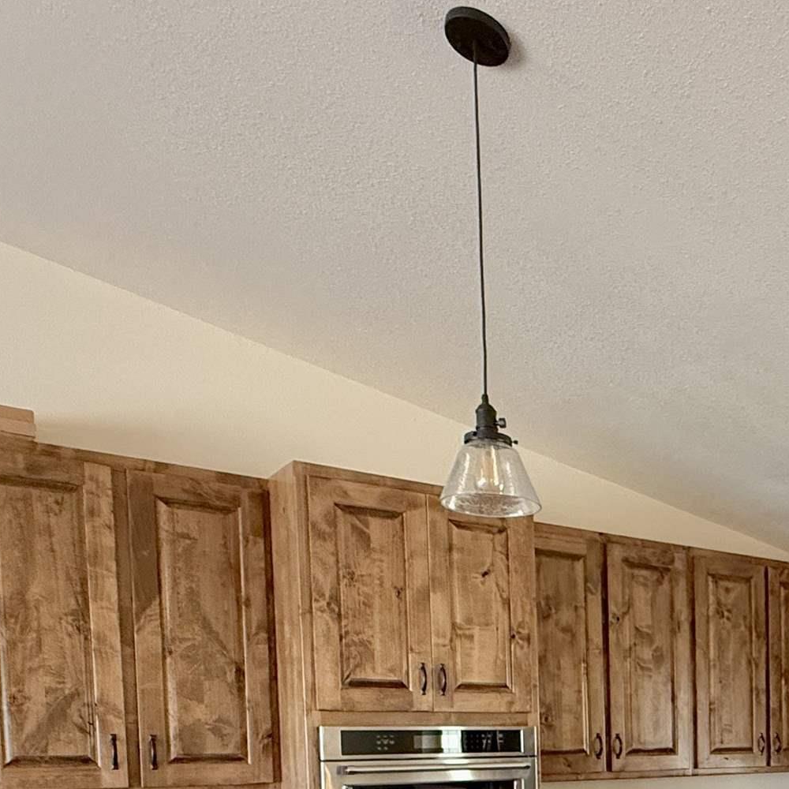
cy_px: 802
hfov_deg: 38.1
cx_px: 821
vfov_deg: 38.5
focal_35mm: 38
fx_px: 980
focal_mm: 2.22
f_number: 2.2
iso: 320
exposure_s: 1/120
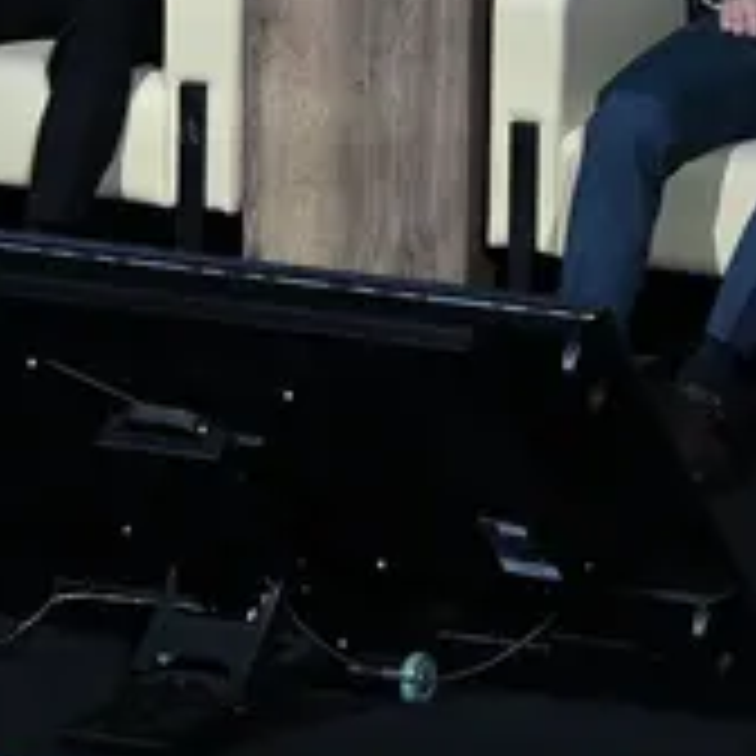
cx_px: -256
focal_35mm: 515
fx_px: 12725
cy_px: 25
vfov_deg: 3.4
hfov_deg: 3.4
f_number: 2.8
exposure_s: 1/125
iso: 500
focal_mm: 145
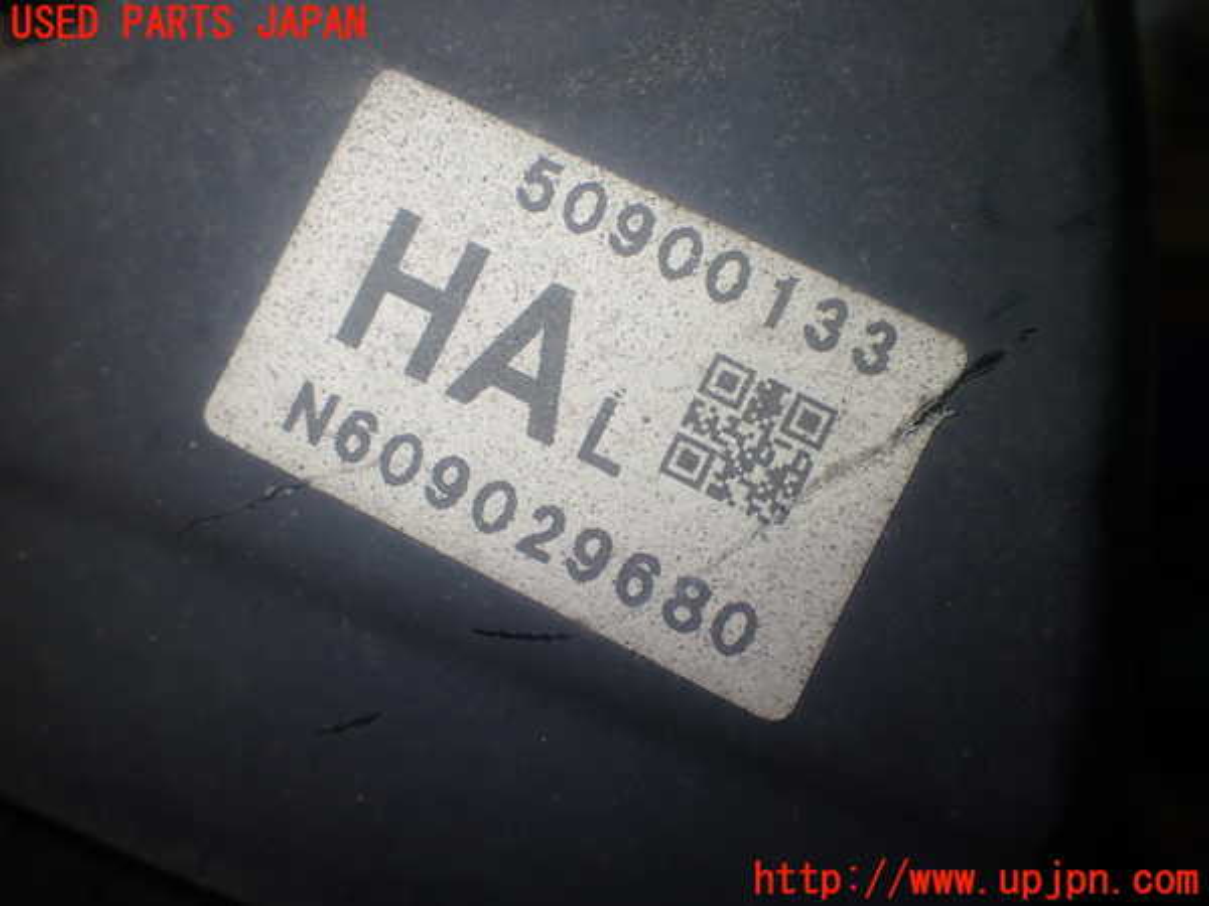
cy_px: 453
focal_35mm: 32
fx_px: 1118
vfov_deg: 44.2
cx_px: 604
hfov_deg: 56.8
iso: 100
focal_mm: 5.79
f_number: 2.4
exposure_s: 1/60
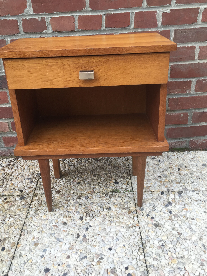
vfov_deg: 53.8
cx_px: 92
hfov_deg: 41.7
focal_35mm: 34
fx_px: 271
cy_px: 123
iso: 32
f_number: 2.2
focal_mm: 4.15
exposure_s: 1/100
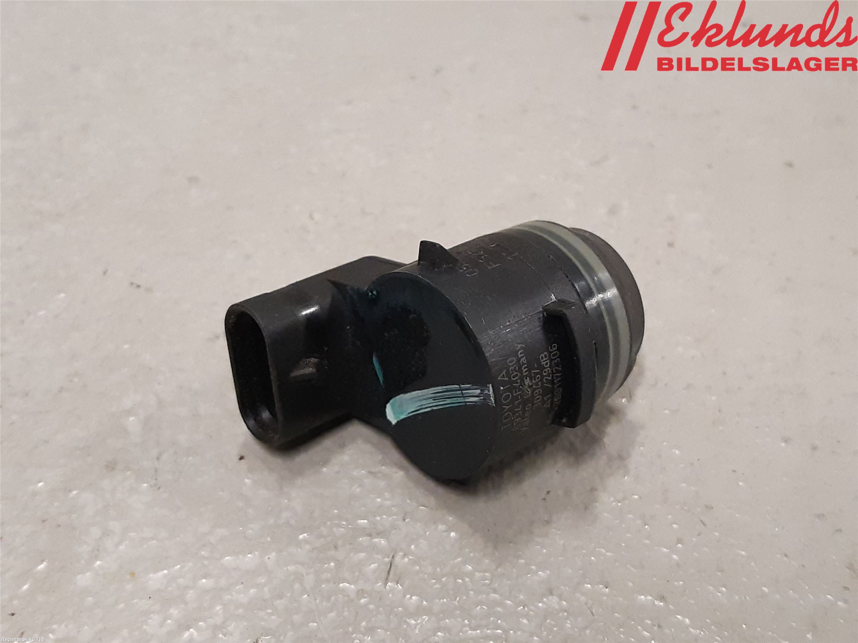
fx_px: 644
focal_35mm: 26
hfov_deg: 67.3
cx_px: 429
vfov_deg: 53.1
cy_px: 322
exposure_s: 1/50
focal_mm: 3.93
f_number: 1.7
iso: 250
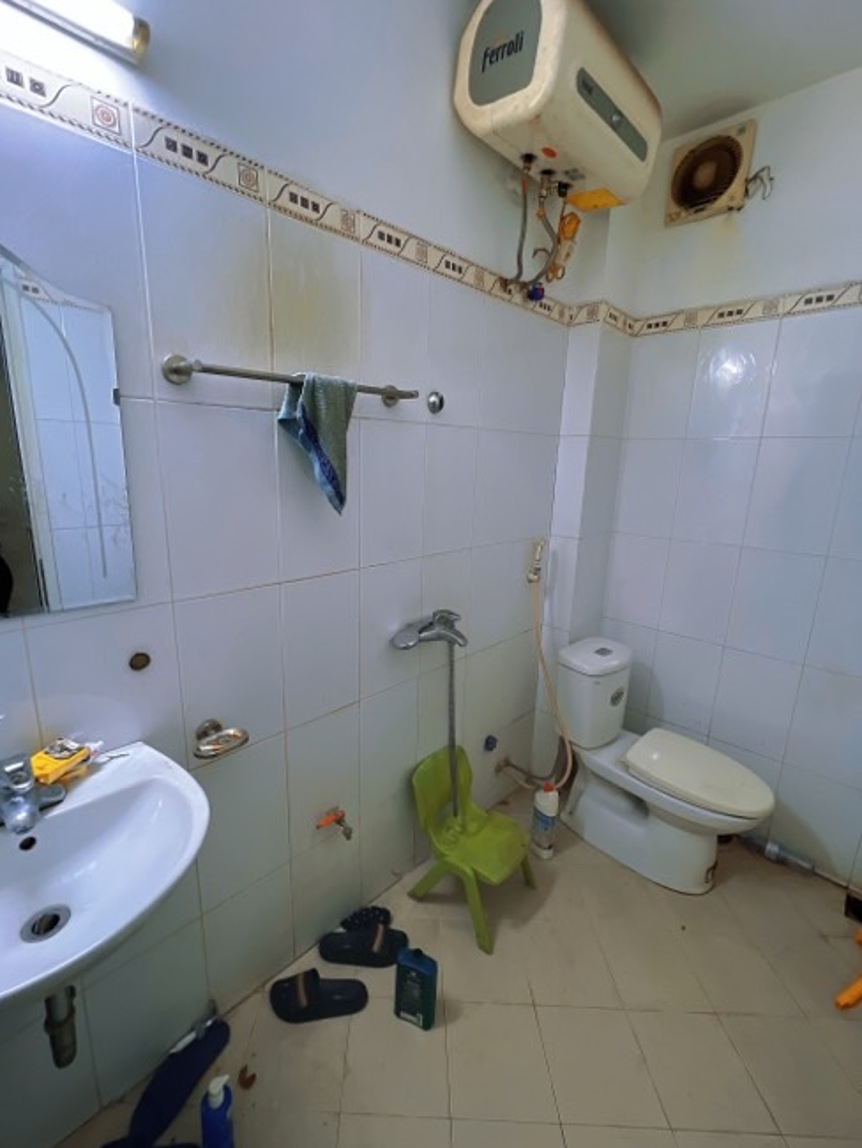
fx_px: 465
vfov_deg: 102.0
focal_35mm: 14
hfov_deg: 85.6
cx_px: 400
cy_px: 572
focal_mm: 1.57
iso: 200
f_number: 1.8
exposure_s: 1/25
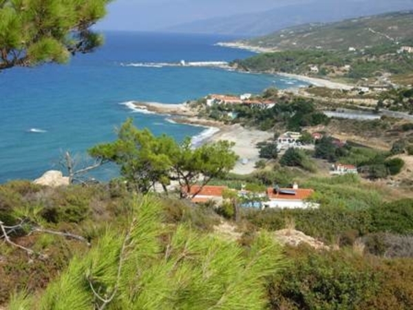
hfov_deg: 31.2
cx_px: 206
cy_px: 155
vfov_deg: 23.7
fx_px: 740
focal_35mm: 62
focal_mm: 12.9
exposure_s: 1/352
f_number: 6.1
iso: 50
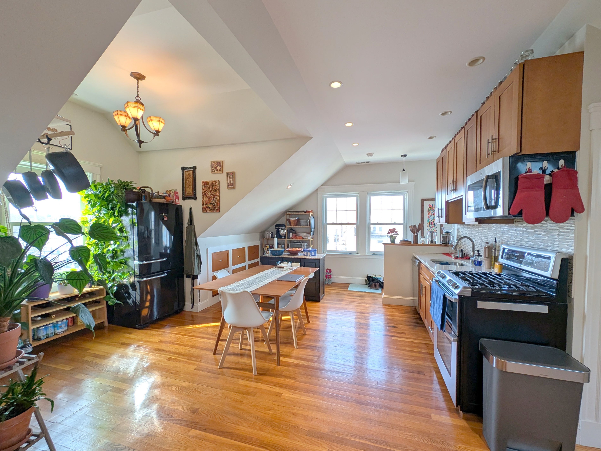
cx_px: 306
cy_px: 234
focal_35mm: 13
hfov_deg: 106.2
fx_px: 226
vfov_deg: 89.9
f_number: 1.95
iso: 76
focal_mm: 2.23
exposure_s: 1/120
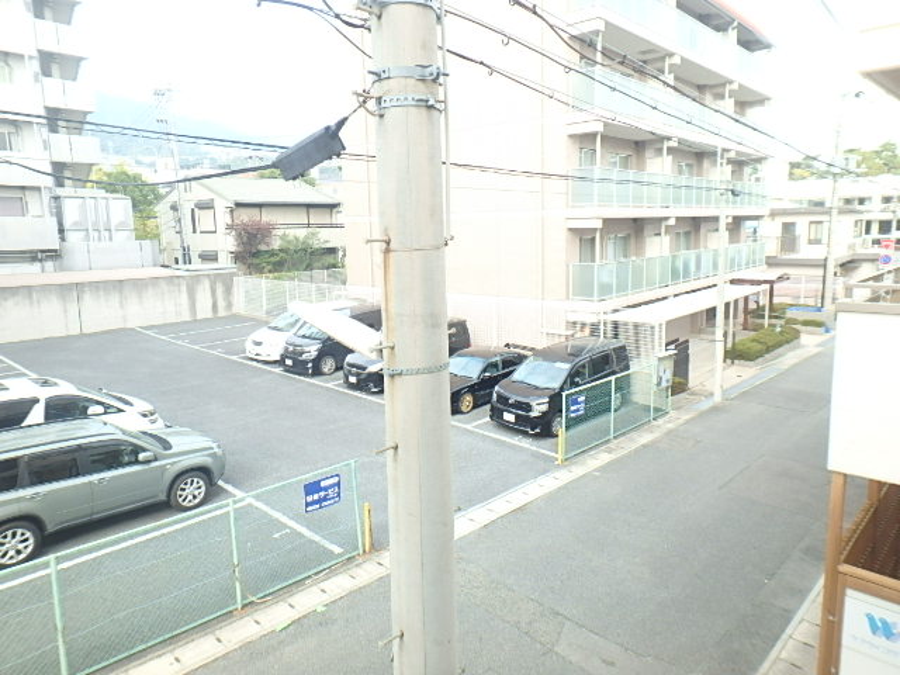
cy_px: 338
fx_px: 624
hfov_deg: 71.6
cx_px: 450
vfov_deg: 56.8
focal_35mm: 24
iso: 125
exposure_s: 1/100
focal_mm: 4.2
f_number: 3.9
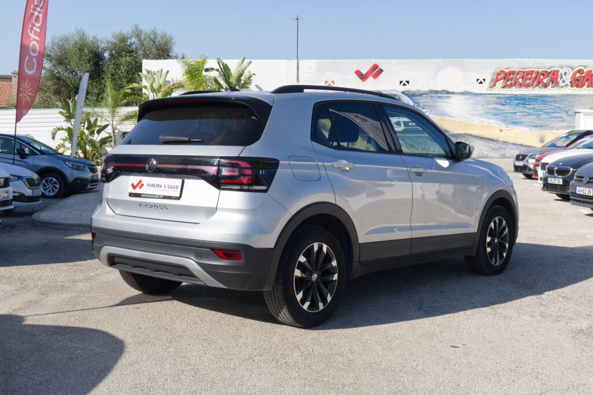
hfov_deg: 47.4
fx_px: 675
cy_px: 198
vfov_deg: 32.6
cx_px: 296
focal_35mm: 41
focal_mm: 27.1
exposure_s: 1/200
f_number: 9
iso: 160
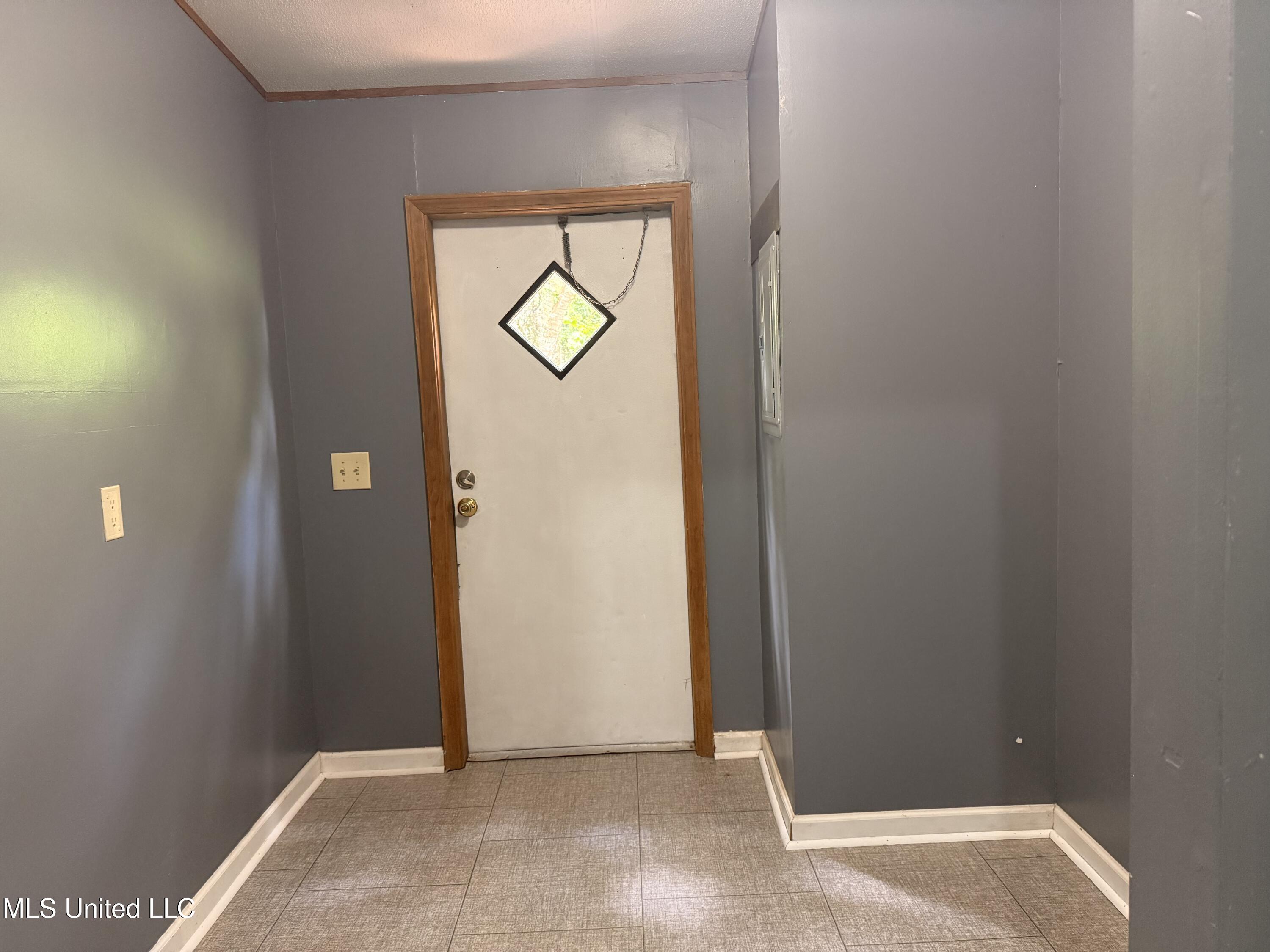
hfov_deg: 71.6
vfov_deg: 56.8
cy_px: 476
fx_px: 881
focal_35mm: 24
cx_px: 635
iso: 800
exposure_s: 1/40
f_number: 1.78
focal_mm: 6.76
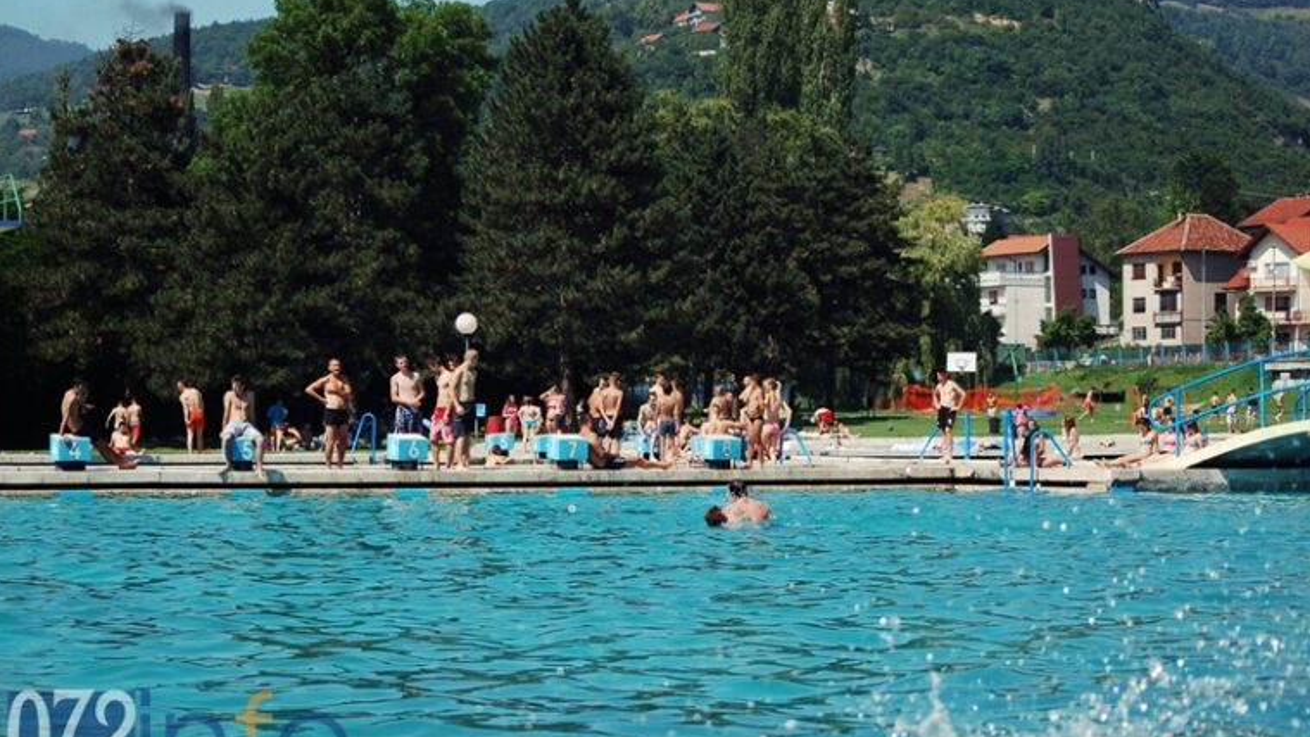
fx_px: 3092
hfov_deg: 23.9
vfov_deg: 13.6
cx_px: 649
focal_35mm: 89
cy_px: 393
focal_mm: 56
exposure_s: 1/1600
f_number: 4
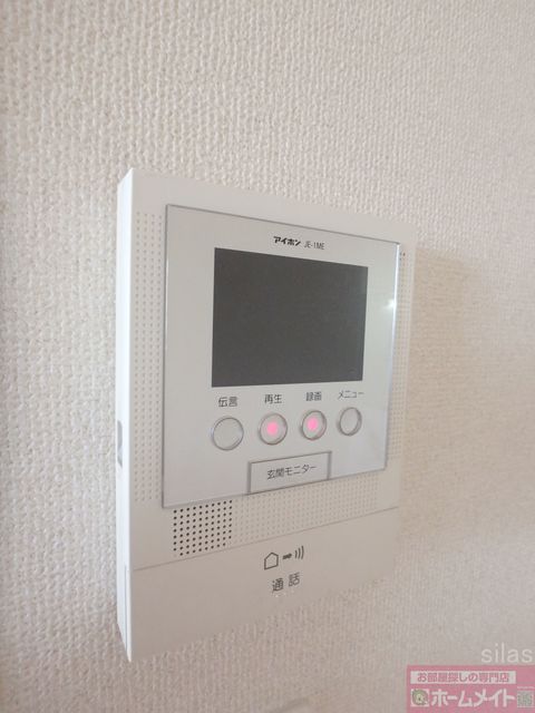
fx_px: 433
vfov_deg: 79.0
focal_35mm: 21
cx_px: 268
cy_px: 356
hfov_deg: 63.4
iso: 500
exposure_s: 1/30
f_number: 3.5
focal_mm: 3.7
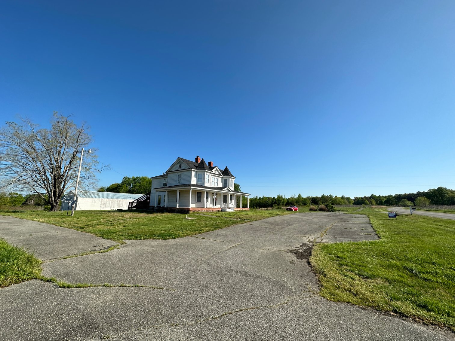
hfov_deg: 102.1
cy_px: 170
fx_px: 184
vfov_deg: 85.7
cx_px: 228
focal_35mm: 14
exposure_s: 1/2304
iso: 50
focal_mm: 2.22
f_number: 2.2
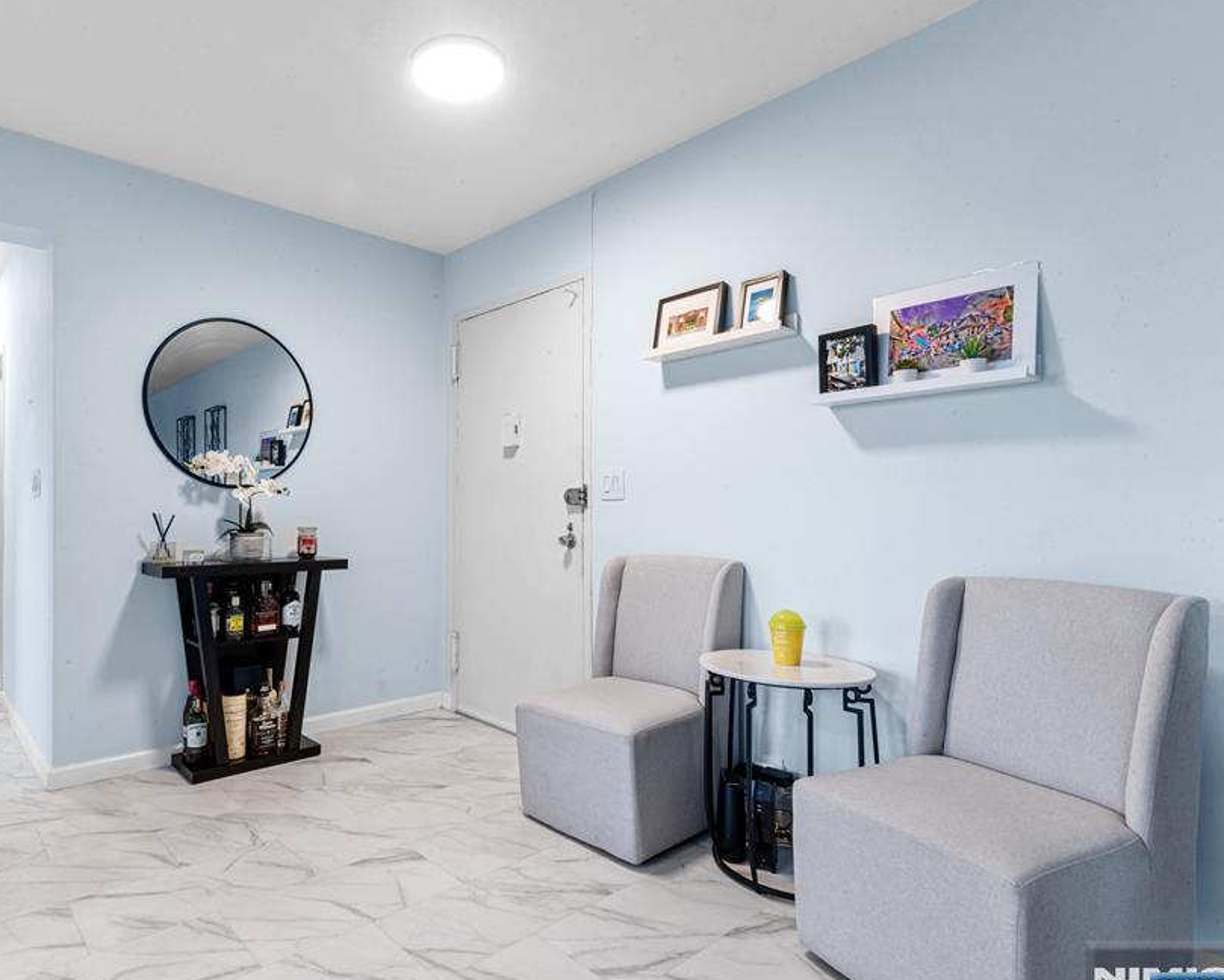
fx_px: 689
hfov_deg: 81.8
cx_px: 466
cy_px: 498
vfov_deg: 70.9
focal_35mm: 19
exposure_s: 2.5
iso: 500
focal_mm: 16
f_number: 22
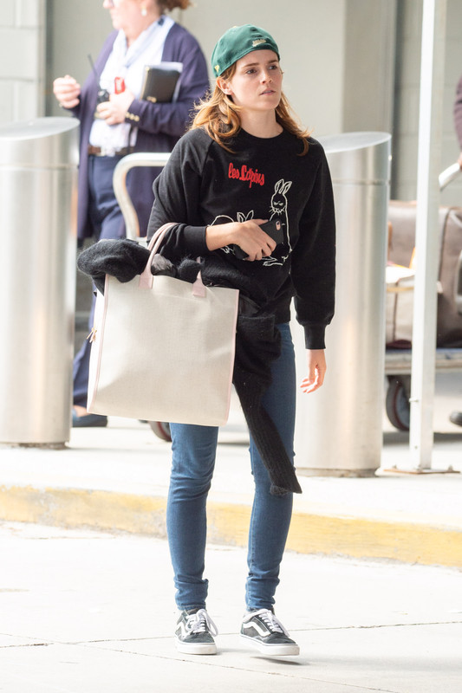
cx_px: 231
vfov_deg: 7.6
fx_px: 5199
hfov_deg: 5.1
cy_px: 346
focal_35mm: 270
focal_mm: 270
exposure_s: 1/640
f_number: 8
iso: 800
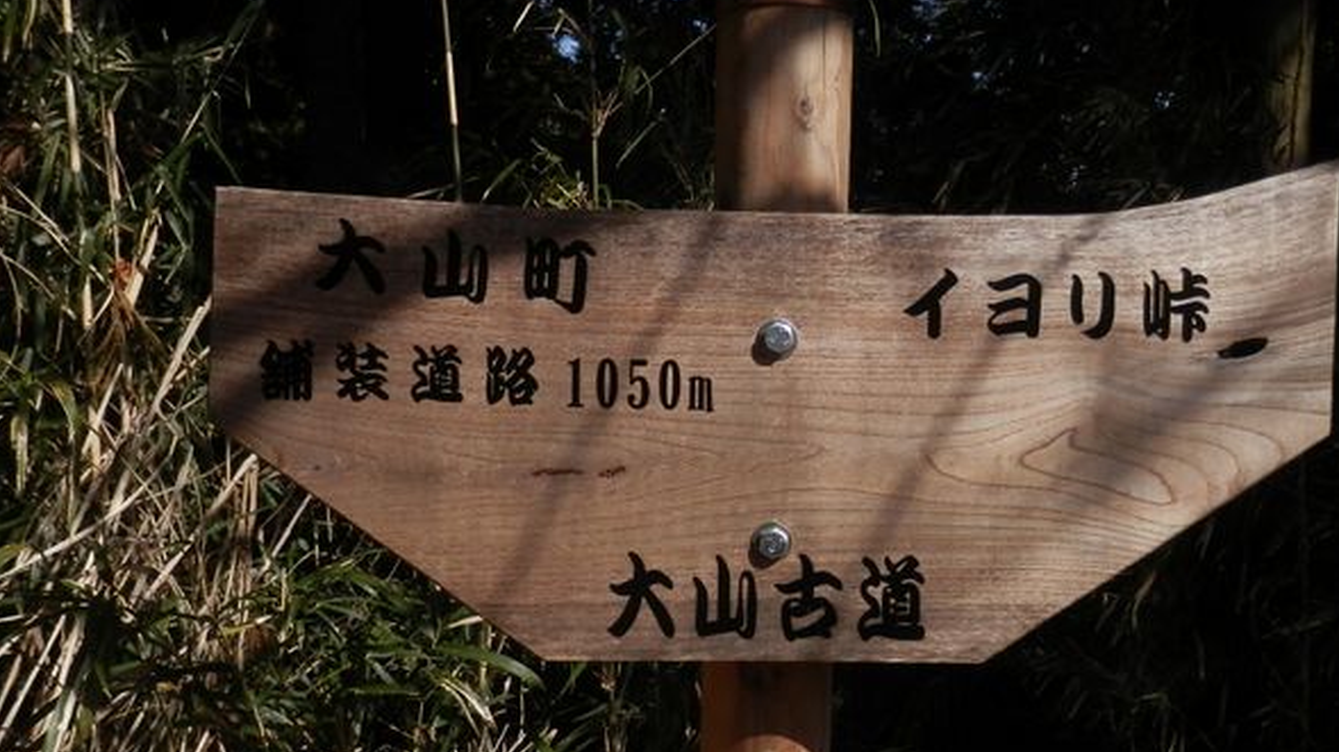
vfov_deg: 32.0
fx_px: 1313
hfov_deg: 53.9
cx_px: 752
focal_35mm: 37
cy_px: 391
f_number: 8.7
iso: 80
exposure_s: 1/200
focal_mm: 4.5
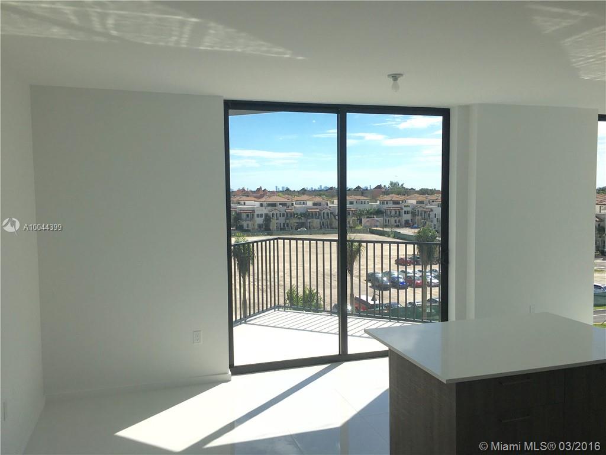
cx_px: 303
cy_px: 228
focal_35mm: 29
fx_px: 508
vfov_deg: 48.2
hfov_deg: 61.7
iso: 25
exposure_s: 1/1425
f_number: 2.2
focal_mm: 4.15
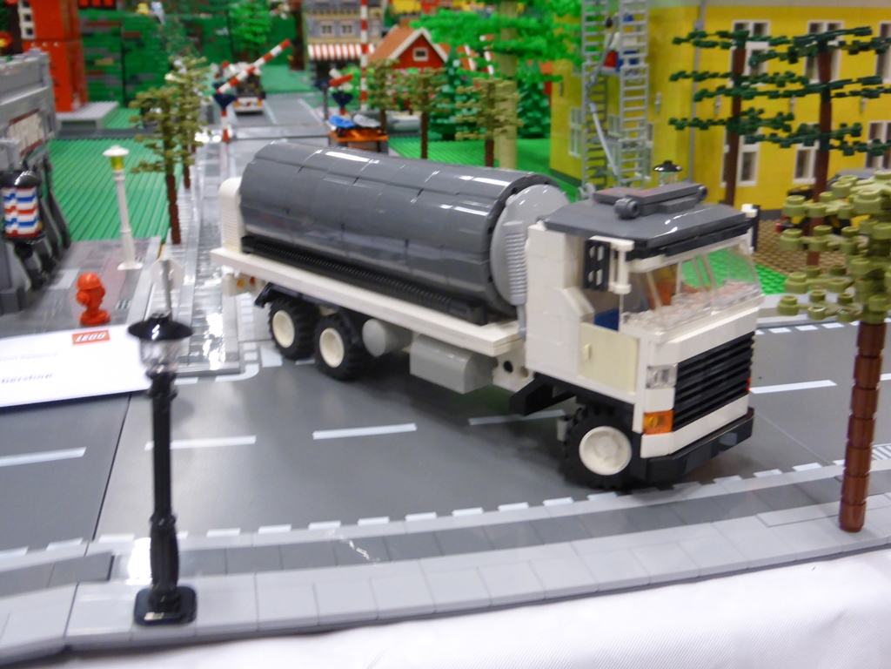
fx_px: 875
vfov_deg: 41.8
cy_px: 334
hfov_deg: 54.0
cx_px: 446
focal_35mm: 34
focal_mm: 6.1
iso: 400
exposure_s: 1/13
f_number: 3.7
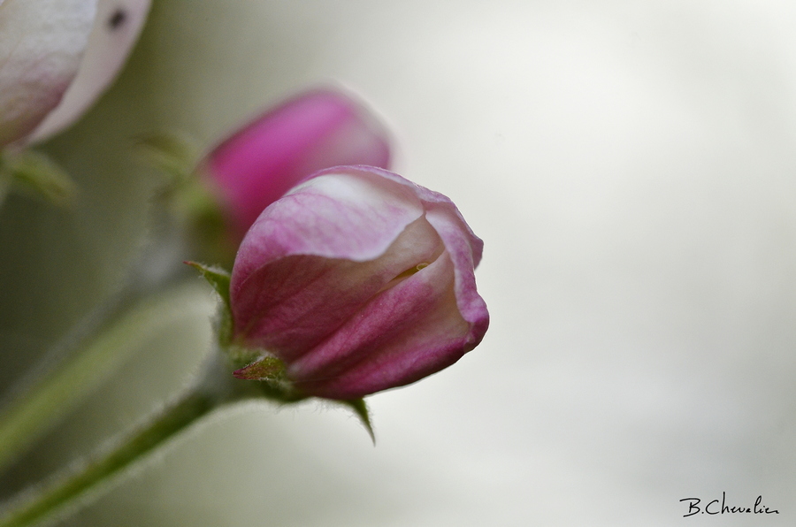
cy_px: 264
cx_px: 398
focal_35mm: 135
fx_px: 2979
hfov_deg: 15.2
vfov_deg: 10.1
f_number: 5.6
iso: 800
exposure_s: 1/1250
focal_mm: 90
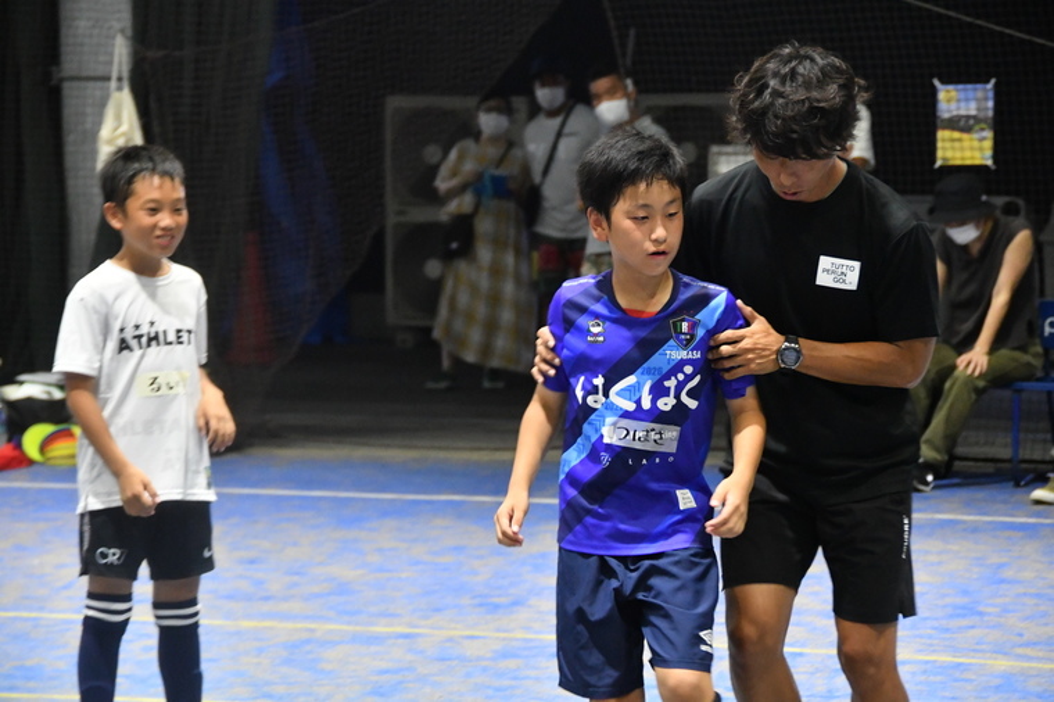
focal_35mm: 142
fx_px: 4170
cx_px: 527
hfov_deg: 14.4
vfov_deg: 9.6
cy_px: 351
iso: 5000
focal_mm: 95
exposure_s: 1/80
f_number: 5.3
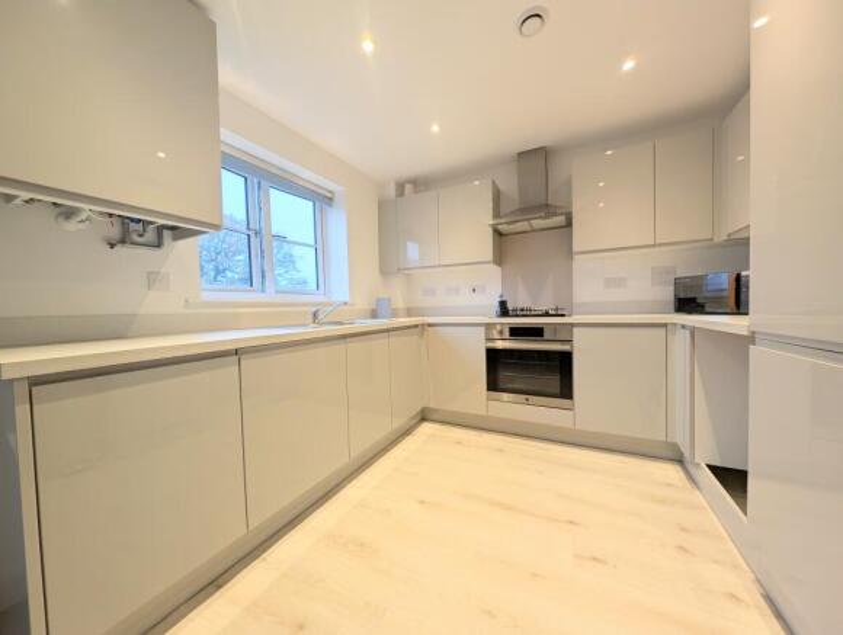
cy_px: 318
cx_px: 422
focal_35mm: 12
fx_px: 293
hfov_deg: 110.4
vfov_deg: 94.7
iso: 40
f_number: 1.95
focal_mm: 2.23
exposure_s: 1/32.7
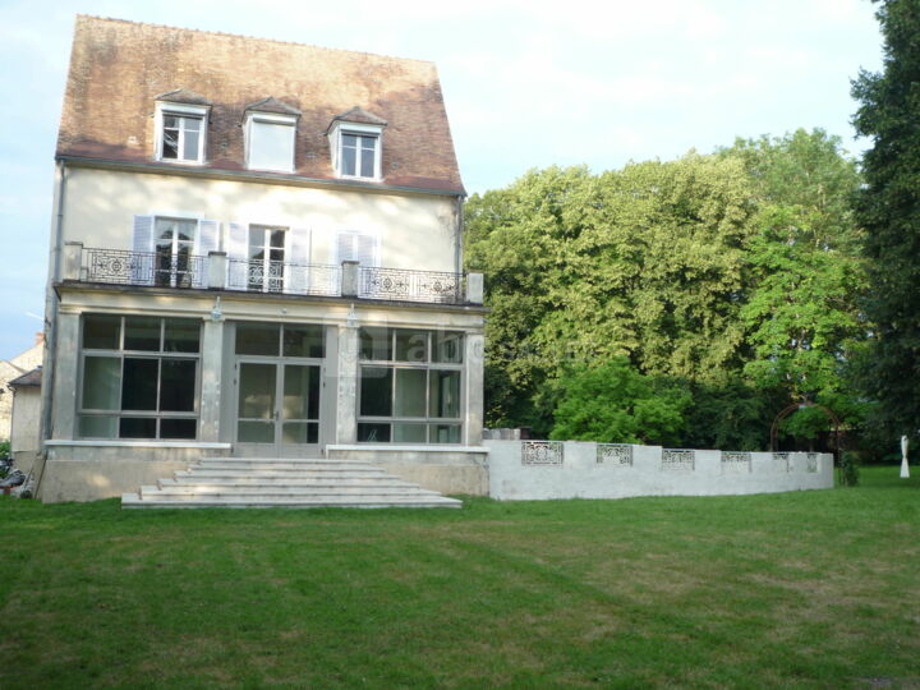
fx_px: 1037
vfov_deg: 36.8
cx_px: 460
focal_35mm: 39
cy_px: 345
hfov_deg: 47.9
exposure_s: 1/160
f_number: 4
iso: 100
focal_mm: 6.8
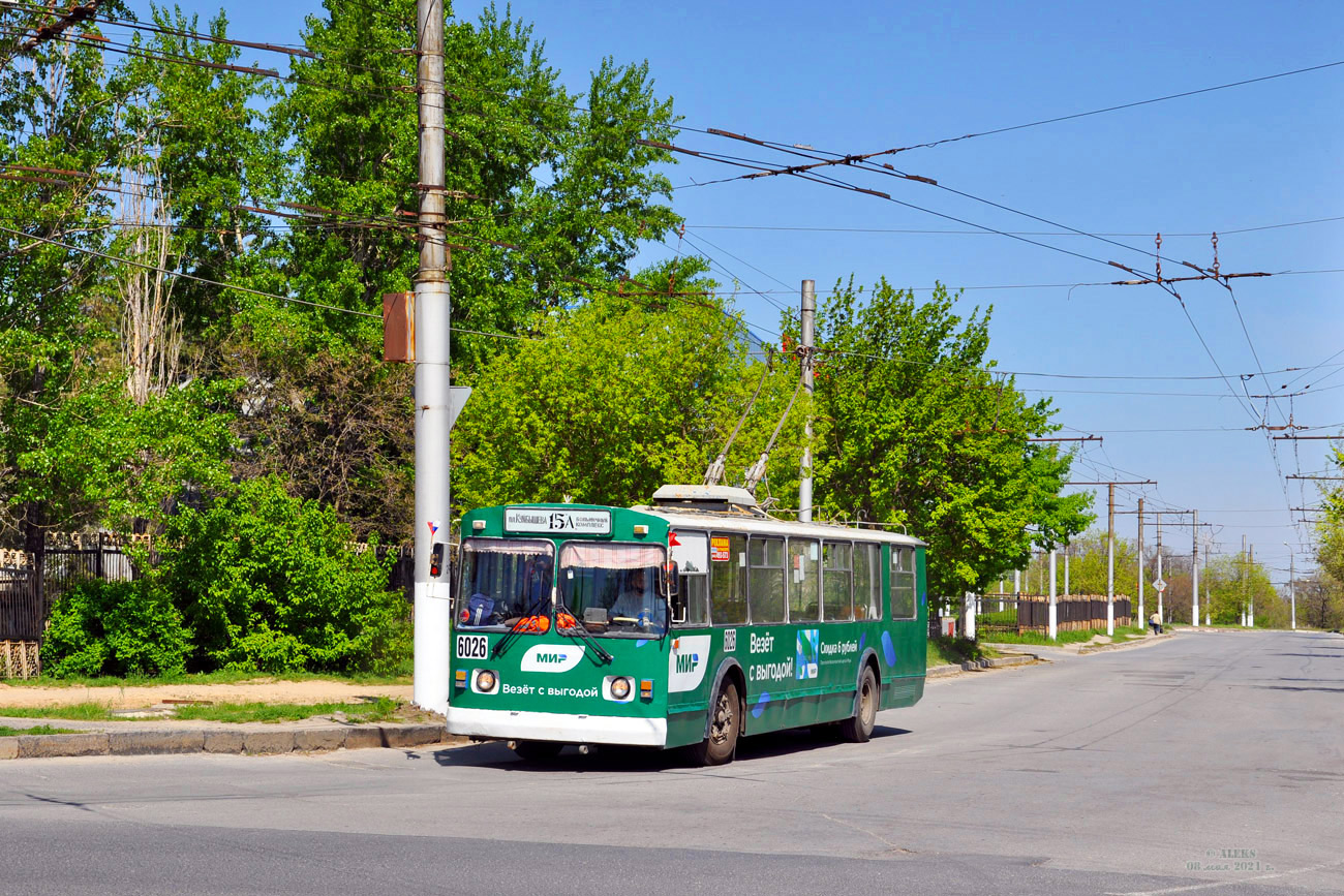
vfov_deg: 21.6
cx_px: 672
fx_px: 2352
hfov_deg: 31.9
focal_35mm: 63
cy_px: 448
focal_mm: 42
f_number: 8
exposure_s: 1/500
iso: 200
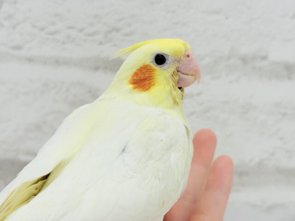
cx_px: 148
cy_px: 110
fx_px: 443
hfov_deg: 36.8
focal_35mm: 52
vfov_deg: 28.0
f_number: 1.6
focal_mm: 5.96
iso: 25
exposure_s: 1/50
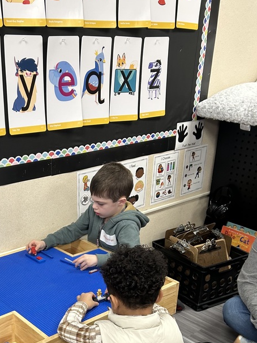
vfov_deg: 40.8
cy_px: 282
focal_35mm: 44
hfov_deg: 32.3
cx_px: 67
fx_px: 435
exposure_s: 1/60
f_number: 1.5
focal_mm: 5.7
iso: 125
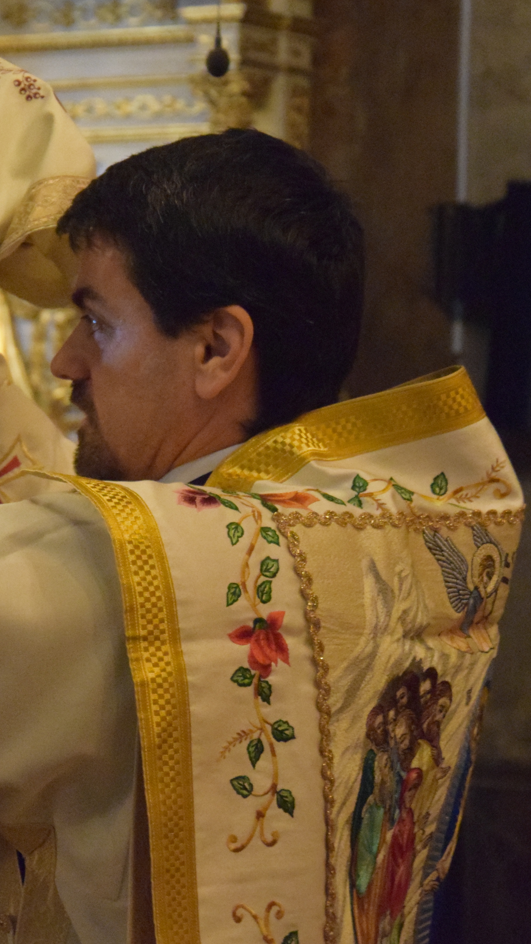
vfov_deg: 14.0
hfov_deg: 7.8
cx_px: -80
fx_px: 3854
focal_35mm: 154
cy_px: 436
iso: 6400
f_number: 5
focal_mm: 58
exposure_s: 1/50
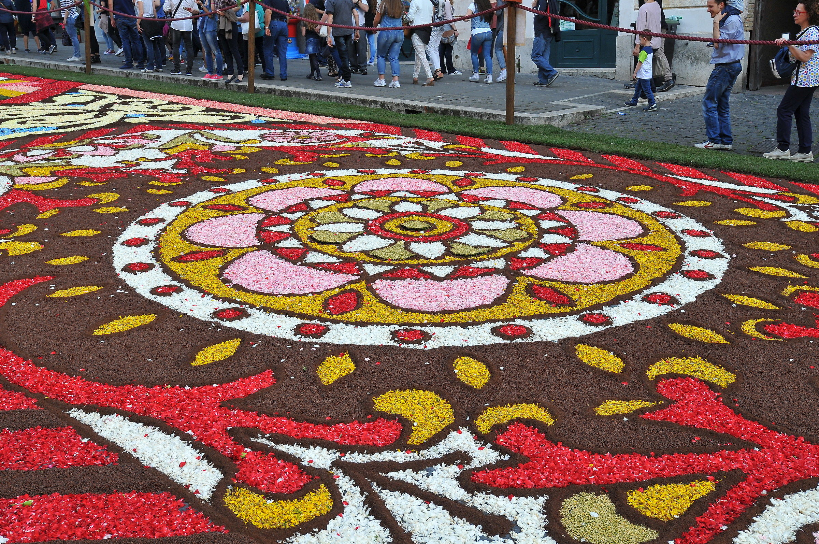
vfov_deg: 36.8
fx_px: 818
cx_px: 410
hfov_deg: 53.2
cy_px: 272
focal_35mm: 36
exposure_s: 1/200
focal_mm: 24
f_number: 7.1
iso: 200
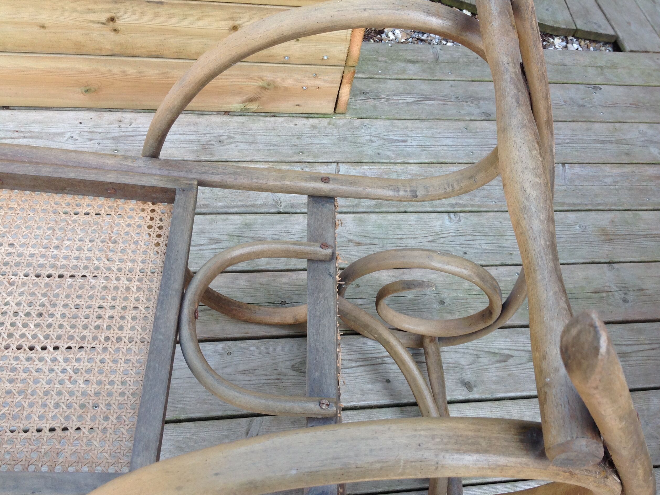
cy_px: 245
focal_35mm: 36
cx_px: 332
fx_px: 686
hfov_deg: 51.4
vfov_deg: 39.7
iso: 50
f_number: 2.4
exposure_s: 1/256
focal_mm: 4.28
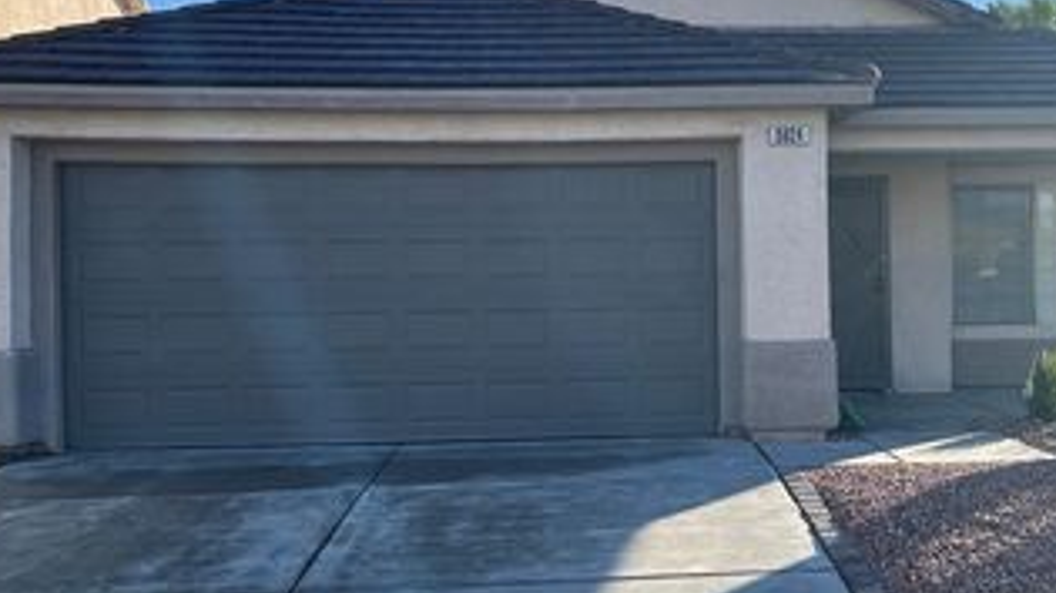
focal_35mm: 45
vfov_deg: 26.5
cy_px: 266
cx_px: 684
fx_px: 1260
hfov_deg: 45.0
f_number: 1.5
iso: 50
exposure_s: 1/2632
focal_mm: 5.7
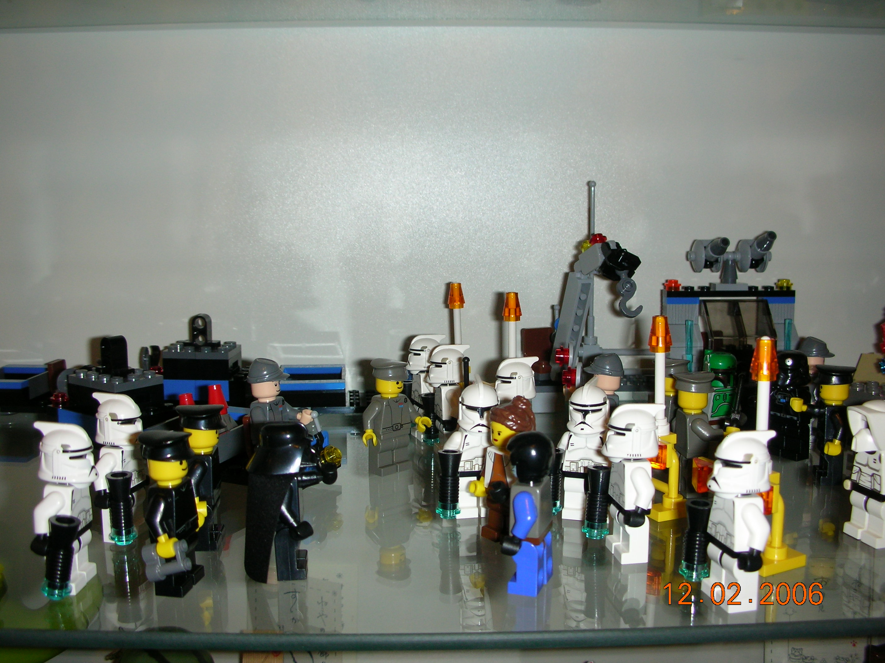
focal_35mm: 35
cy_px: 332
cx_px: 442
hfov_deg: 52.6
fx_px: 895
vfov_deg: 40.7
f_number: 3
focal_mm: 5.8
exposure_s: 1/60.1
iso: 50
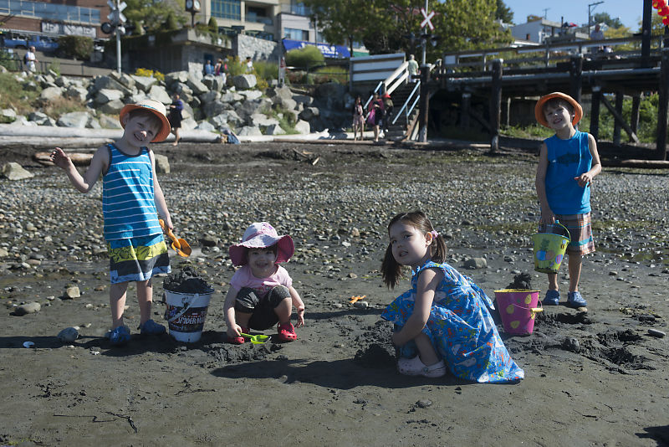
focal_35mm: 38
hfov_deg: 50.7
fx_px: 706
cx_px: 334
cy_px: 224
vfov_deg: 35.1
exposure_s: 1/400
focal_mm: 38
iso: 100
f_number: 5
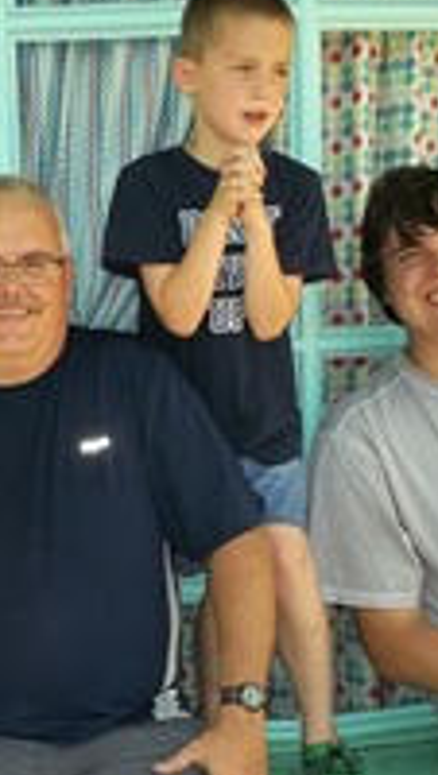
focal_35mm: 76
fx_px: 1564
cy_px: 442
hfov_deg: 15.7
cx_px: 27
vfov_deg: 27.8
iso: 160
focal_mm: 6.3
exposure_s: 1/320
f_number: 4.5
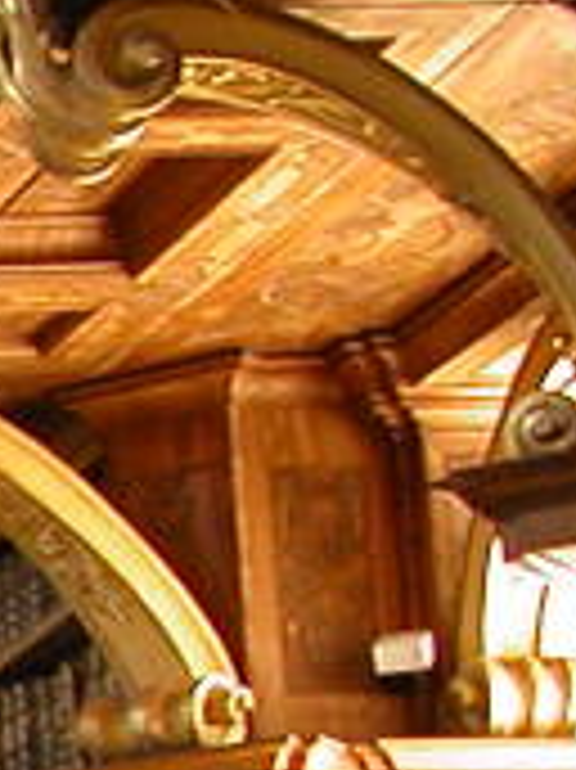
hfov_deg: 5.1
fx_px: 5465
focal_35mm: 246
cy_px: 1139
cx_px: -2016
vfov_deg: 7.9
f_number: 2.8
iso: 100
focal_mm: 8.9
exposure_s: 1/7
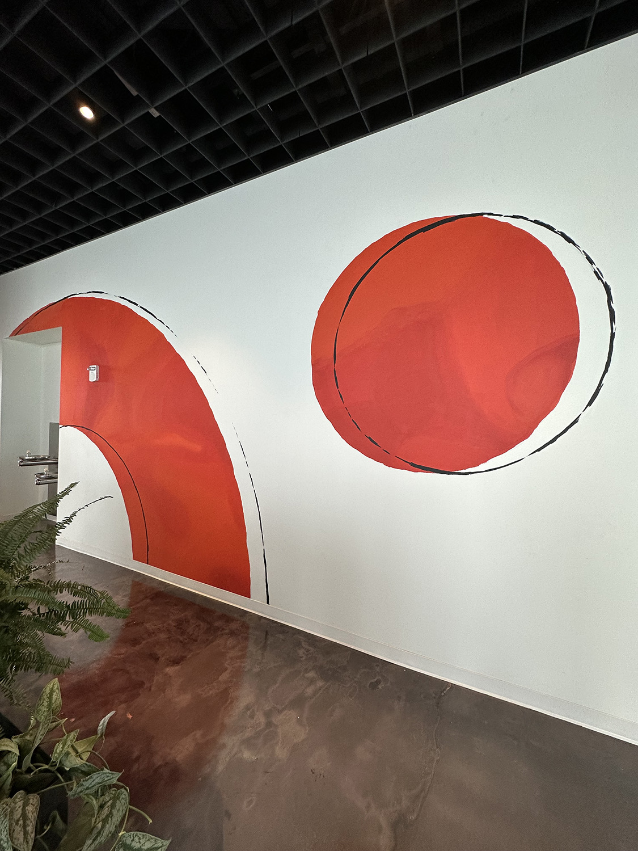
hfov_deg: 85.7
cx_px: 319
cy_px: 426
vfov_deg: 102.1
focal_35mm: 14
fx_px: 344
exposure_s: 1/120
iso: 125
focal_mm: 2.22
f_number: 2.2
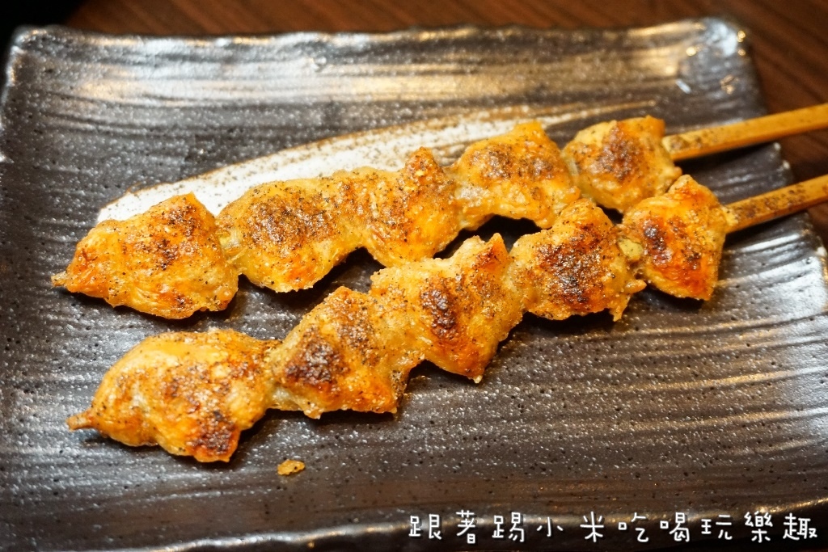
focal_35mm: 45
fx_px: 1035
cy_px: 276
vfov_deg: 29.9
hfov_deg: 43.6
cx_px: 414
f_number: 5
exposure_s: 1/60
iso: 2000
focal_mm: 30
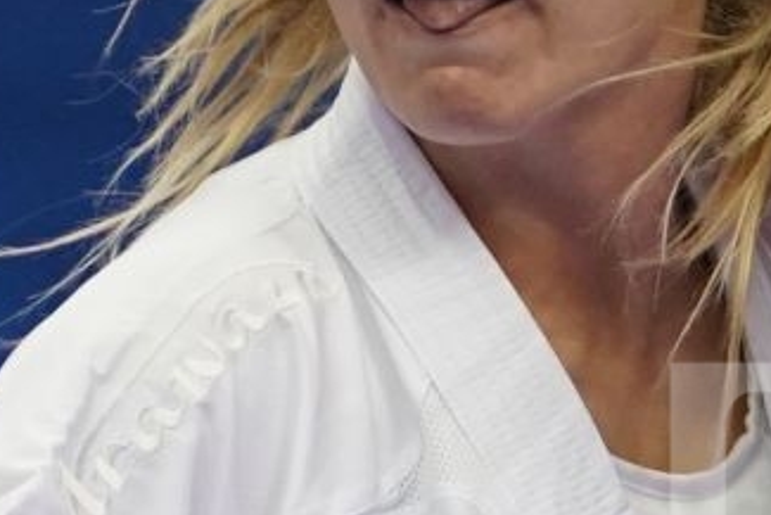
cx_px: 88
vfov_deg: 1.0
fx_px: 29202
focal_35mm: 1363
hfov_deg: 1.5
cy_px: 579
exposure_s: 1/1000
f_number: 2.8
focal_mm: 164
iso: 2500
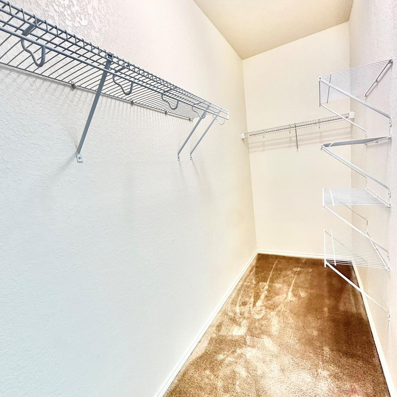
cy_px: 207
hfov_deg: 83.9
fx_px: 221
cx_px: 193
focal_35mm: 17
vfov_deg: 83.9
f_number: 2.2
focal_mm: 2.22
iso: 160
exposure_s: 1/60
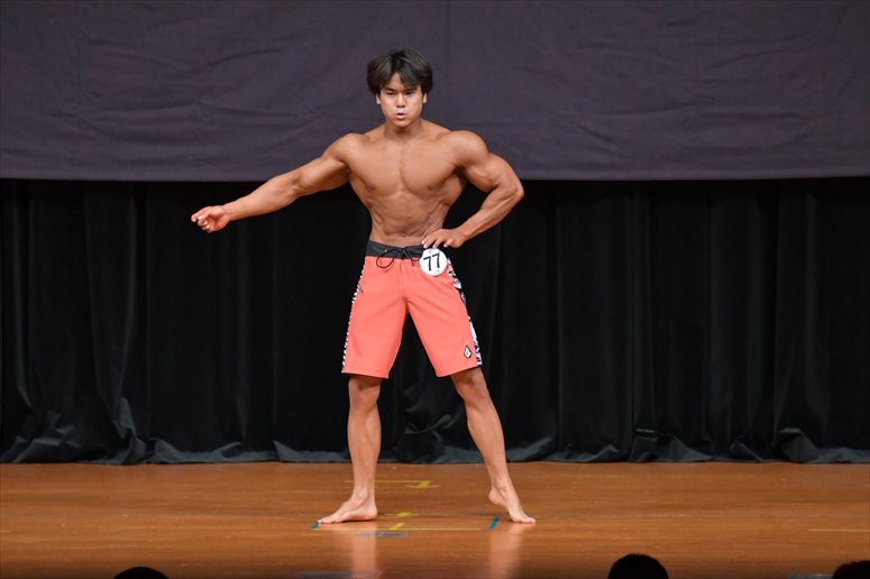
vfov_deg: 4.8
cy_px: 290
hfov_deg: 7.2
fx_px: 6884
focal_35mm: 285
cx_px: 435
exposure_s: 1/400
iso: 5000
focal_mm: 190
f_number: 5.6
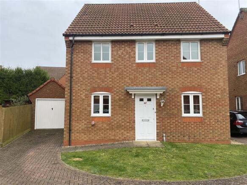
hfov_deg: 67.3
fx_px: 185
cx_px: 124
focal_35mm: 26
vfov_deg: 53.0
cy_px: 92
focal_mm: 4.25
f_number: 1.8
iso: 32
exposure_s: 1/767
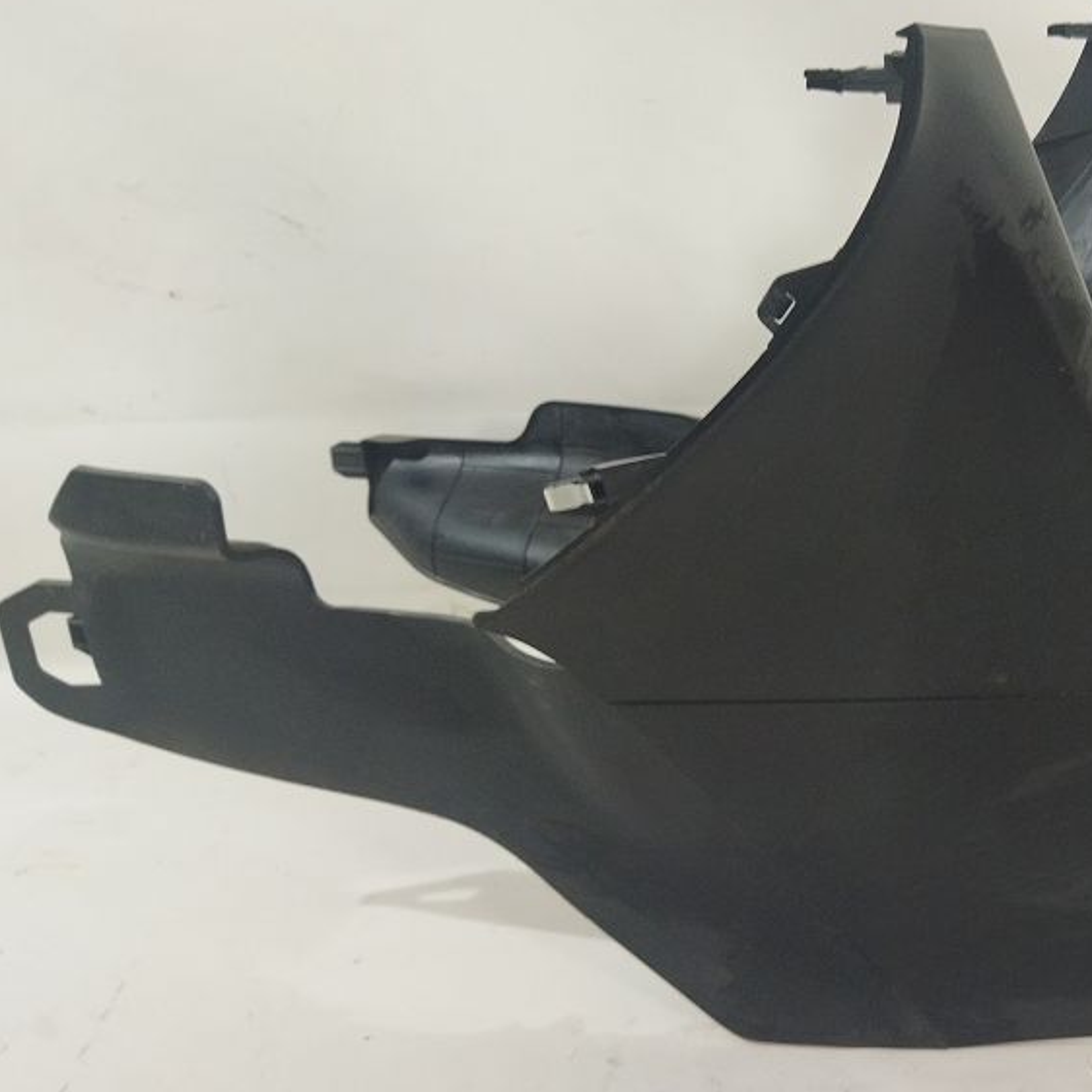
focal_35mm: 51
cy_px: 569
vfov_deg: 33.4
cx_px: 1069
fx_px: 1820
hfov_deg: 31.2
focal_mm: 4.71
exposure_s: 1/50
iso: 142
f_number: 1.79
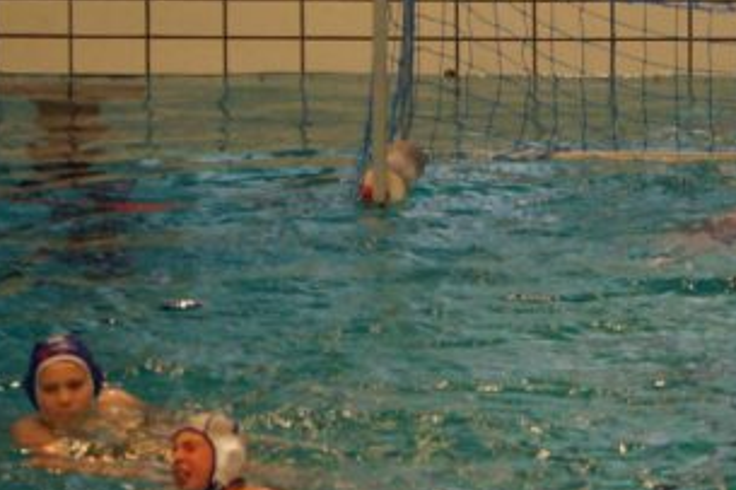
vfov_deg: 3.3
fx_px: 8403
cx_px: 666
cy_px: -56
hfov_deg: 5.0
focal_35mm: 411
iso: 3200
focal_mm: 109
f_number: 5.6
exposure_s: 1/320
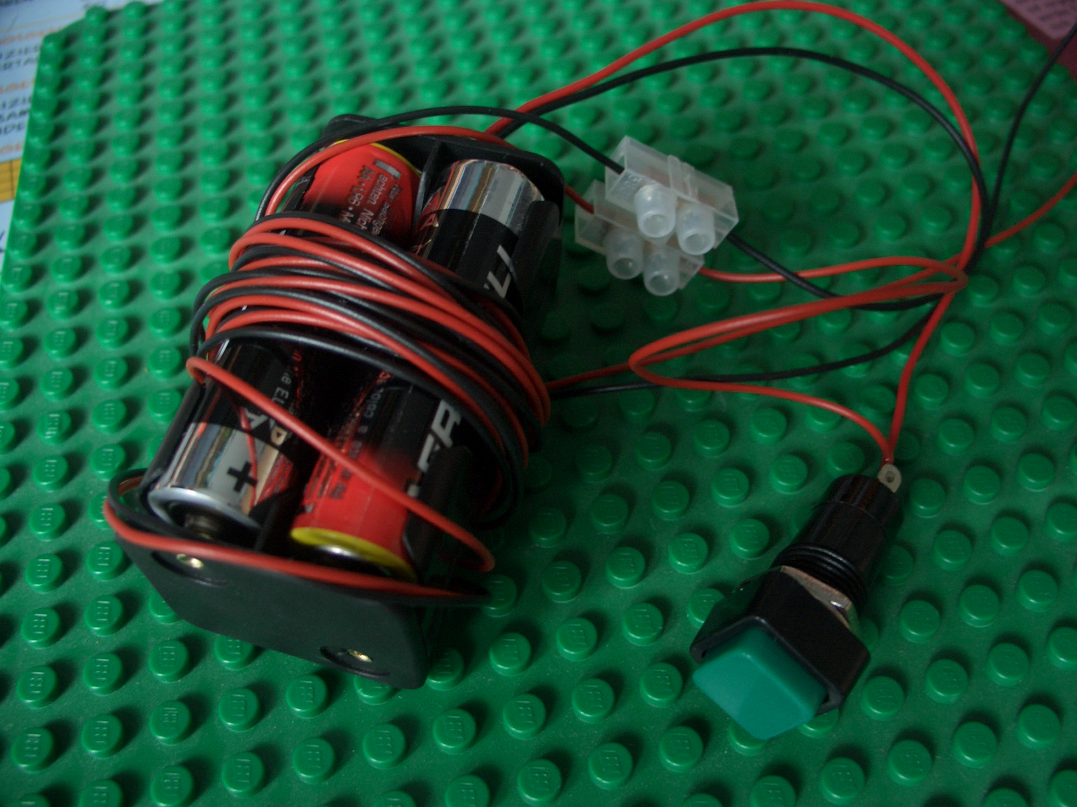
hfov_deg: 55.4
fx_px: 1027
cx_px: 538
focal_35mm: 33
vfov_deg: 42.9
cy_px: 404
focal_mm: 7.1
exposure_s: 1/8
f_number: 2.8
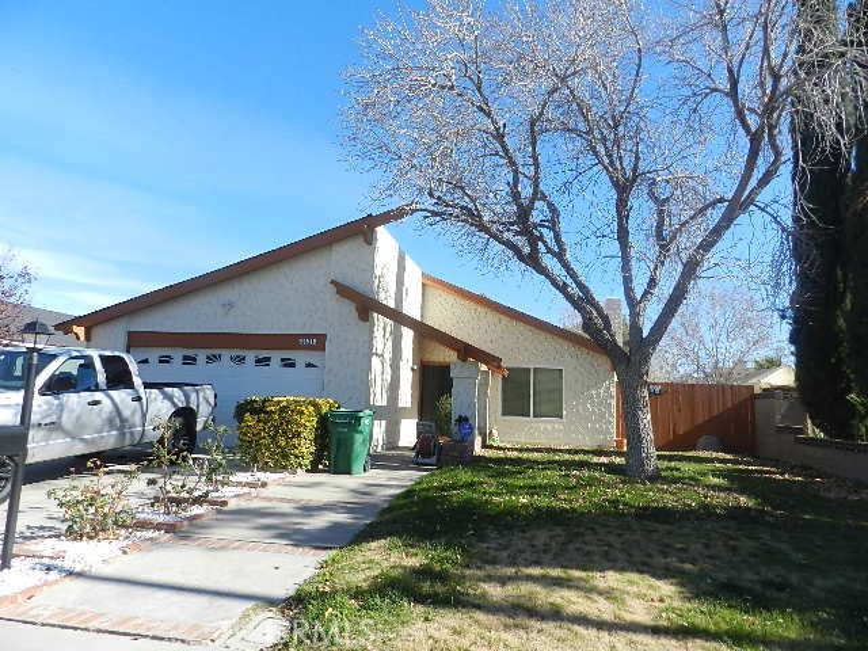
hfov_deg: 73.9
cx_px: 434
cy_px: 326
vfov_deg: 58.9
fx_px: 577
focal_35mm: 23
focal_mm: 4
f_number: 3.4
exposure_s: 1/1000
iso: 160
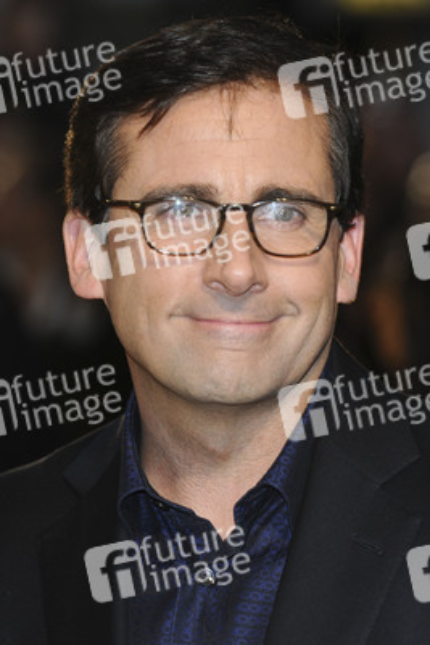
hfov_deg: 6.8
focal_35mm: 202
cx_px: 215
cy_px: 322
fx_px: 3625
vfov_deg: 10.2
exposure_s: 1/160
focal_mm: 135
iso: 400
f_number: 4.5
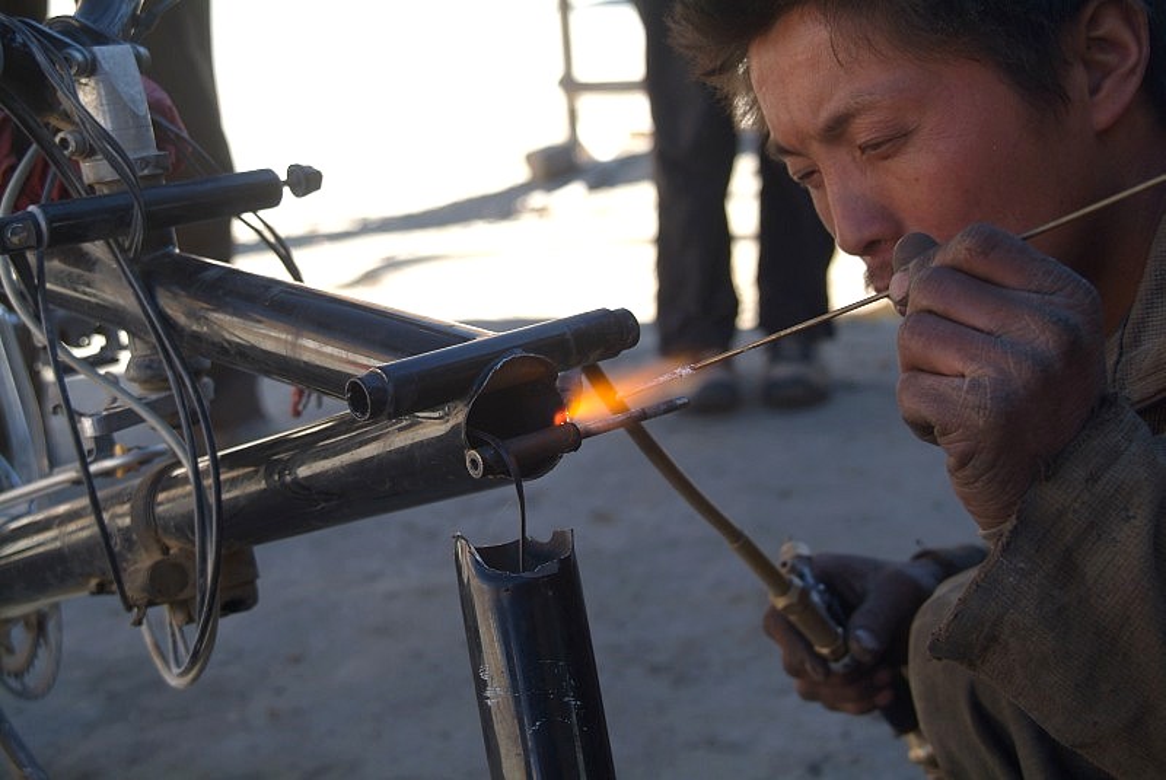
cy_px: 390
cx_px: 583
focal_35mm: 60
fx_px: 1945
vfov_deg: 22.7
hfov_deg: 33.4
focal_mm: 40
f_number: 4.8
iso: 100
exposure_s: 1/60
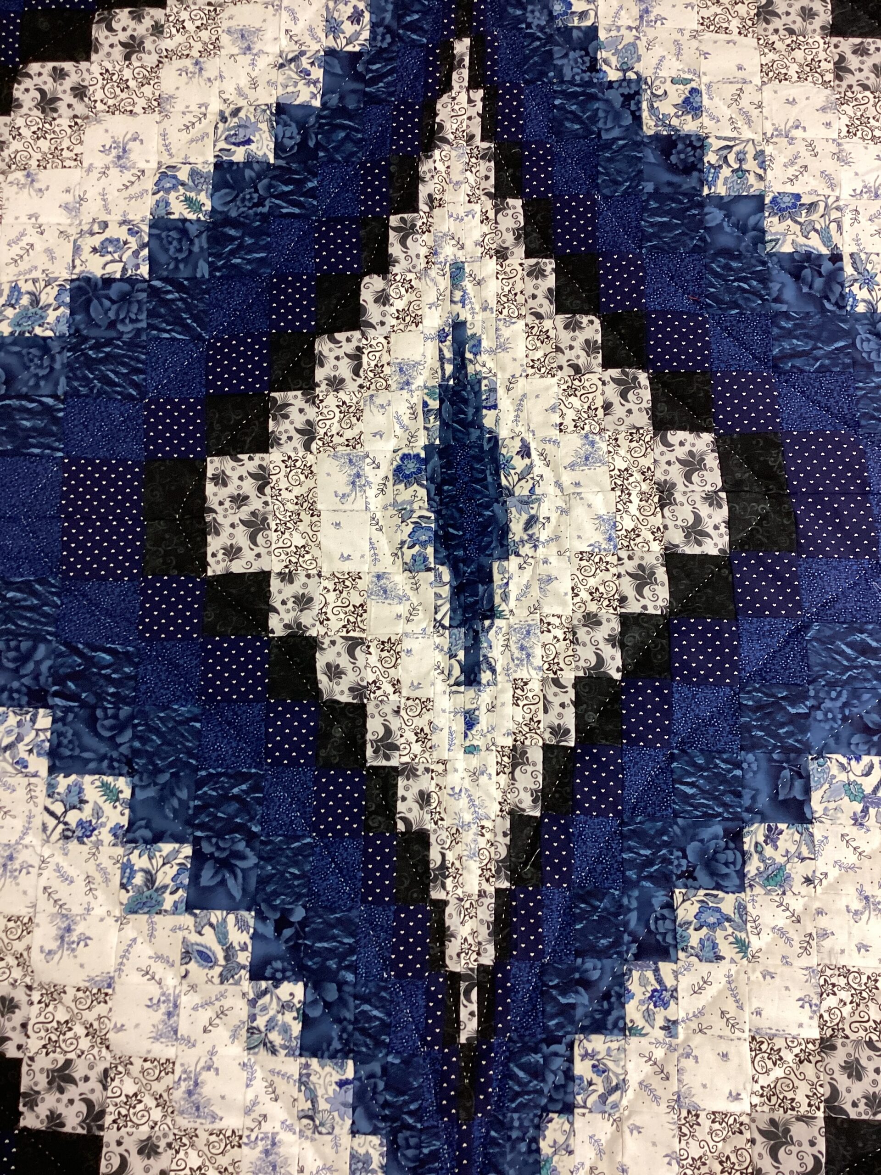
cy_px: 588
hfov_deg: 45.4
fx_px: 1052
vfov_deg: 58.4
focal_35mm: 31
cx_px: 440
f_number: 2.4
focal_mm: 3.3
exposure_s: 1/60
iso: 160
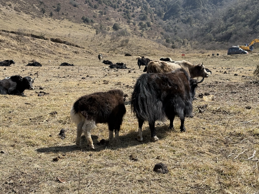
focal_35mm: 48
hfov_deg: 39.7
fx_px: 359
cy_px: 97
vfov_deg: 30.3
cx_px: 130
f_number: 1.78
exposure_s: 1/2415
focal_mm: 6.76
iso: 64
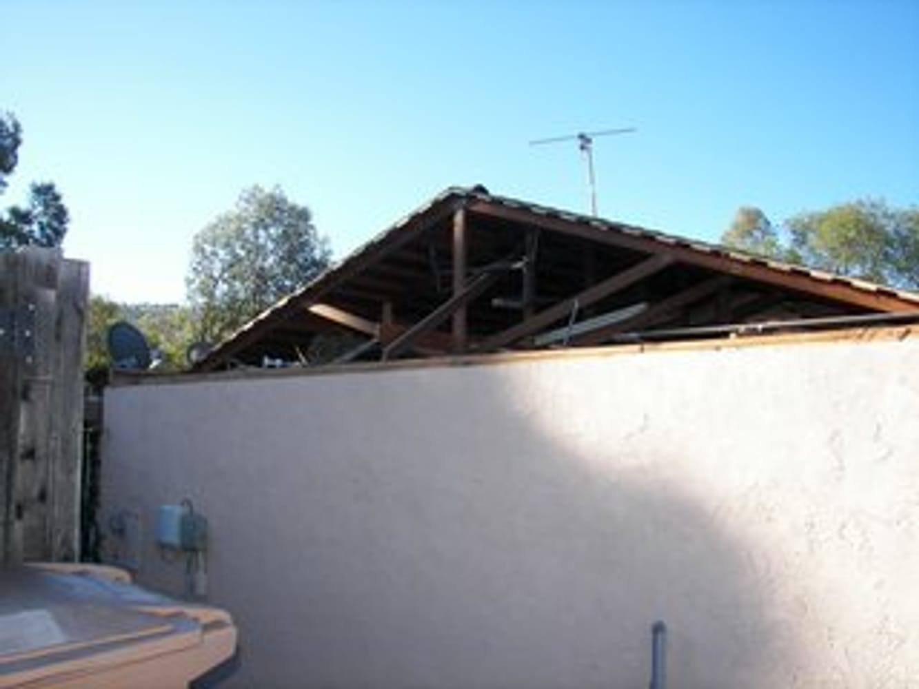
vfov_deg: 39.7
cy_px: 344
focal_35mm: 36
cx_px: 460
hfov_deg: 51.4
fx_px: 956
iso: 50
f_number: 2.8
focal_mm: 6
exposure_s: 1/320
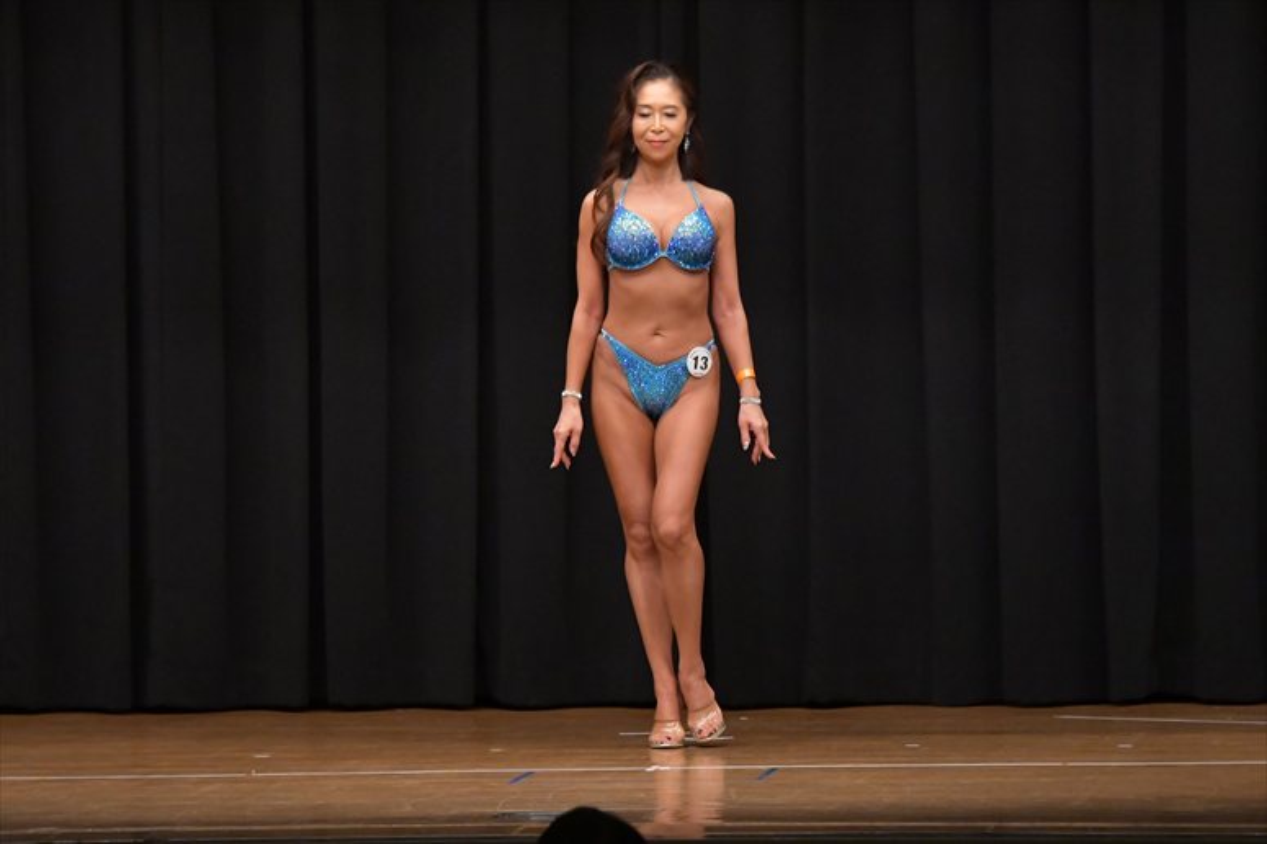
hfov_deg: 9.2
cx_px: 634
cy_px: 422
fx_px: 7915
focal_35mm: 225
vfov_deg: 6.1
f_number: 5.6
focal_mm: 150
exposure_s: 1/400
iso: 6400
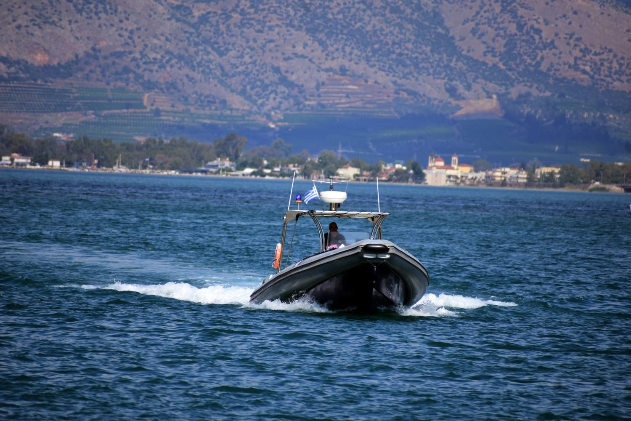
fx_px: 7887
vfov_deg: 3.1
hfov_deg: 4.6
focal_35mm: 450
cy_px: 210
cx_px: 316
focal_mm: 300
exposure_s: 1/2000
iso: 500
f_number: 6.3
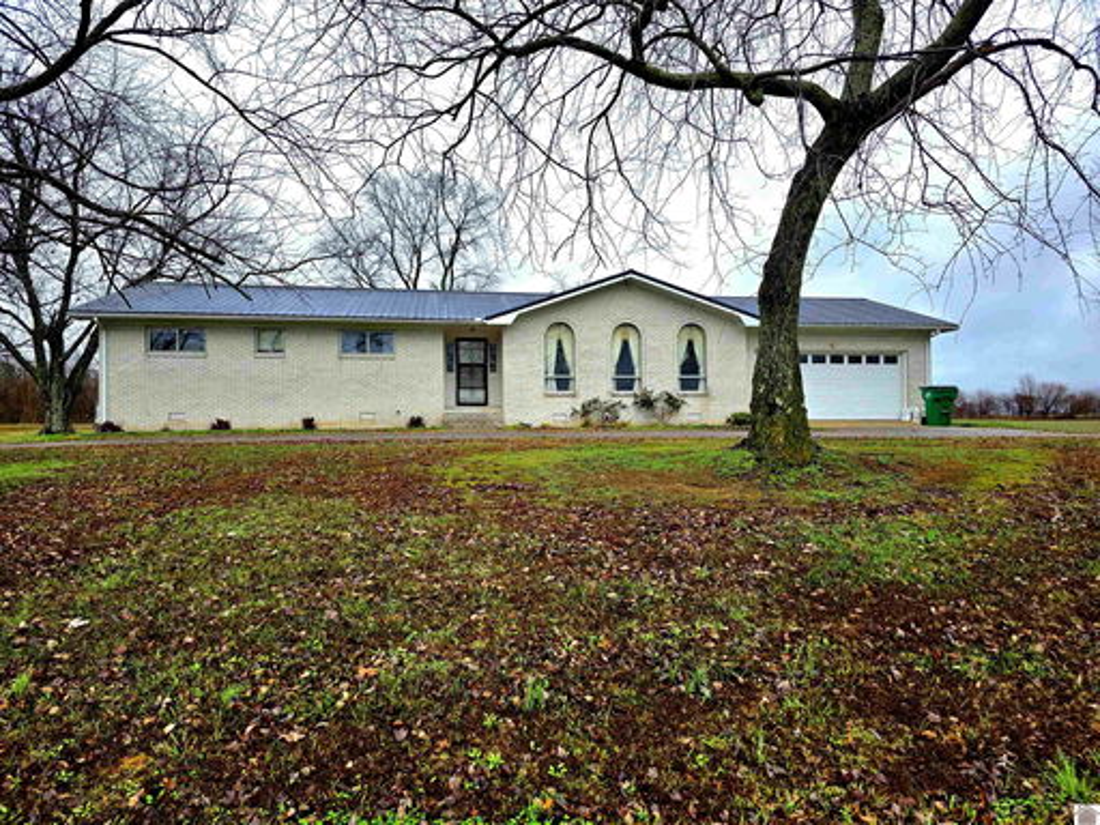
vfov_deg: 58.9
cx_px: 550
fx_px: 731
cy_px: 412
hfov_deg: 73.9
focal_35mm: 23
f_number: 1.7
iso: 80
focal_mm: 6.3
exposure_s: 1/3333
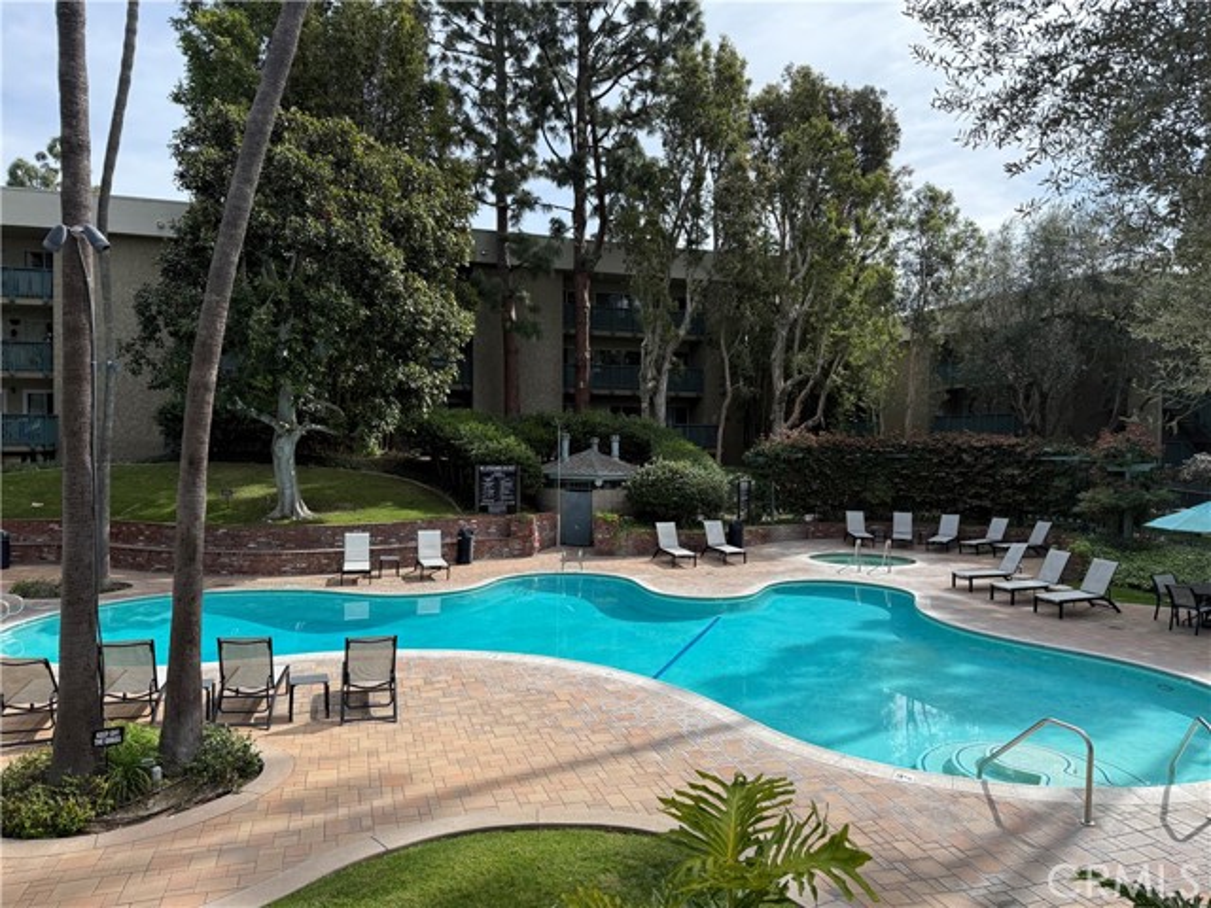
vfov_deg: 56.8
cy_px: 454
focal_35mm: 24
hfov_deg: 71.6
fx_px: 840
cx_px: 606
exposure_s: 1/3584
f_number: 1.78
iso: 100
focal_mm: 6.76
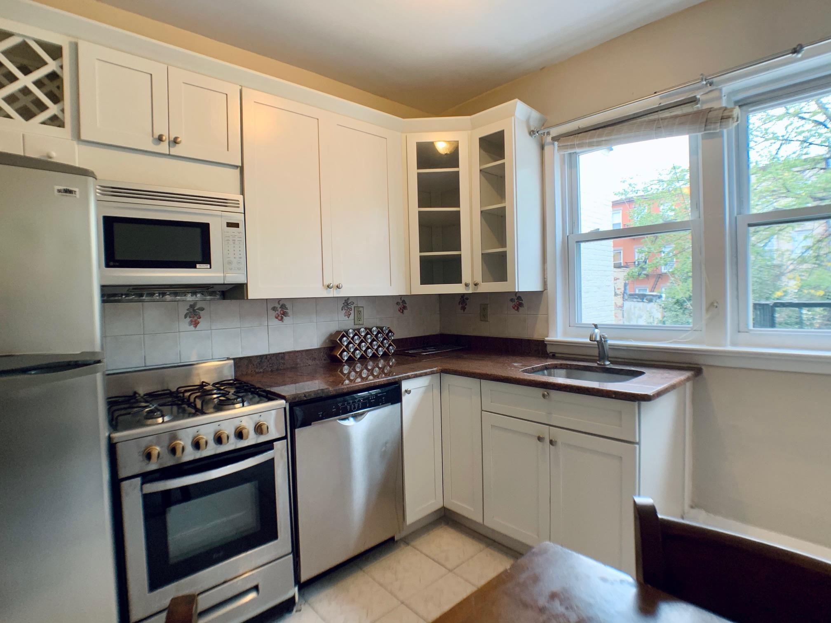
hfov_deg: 67.3
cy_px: 312
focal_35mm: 26
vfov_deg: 53.1
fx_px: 624
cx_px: 416
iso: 80
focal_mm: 4.25
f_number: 1.8
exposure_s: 1/60
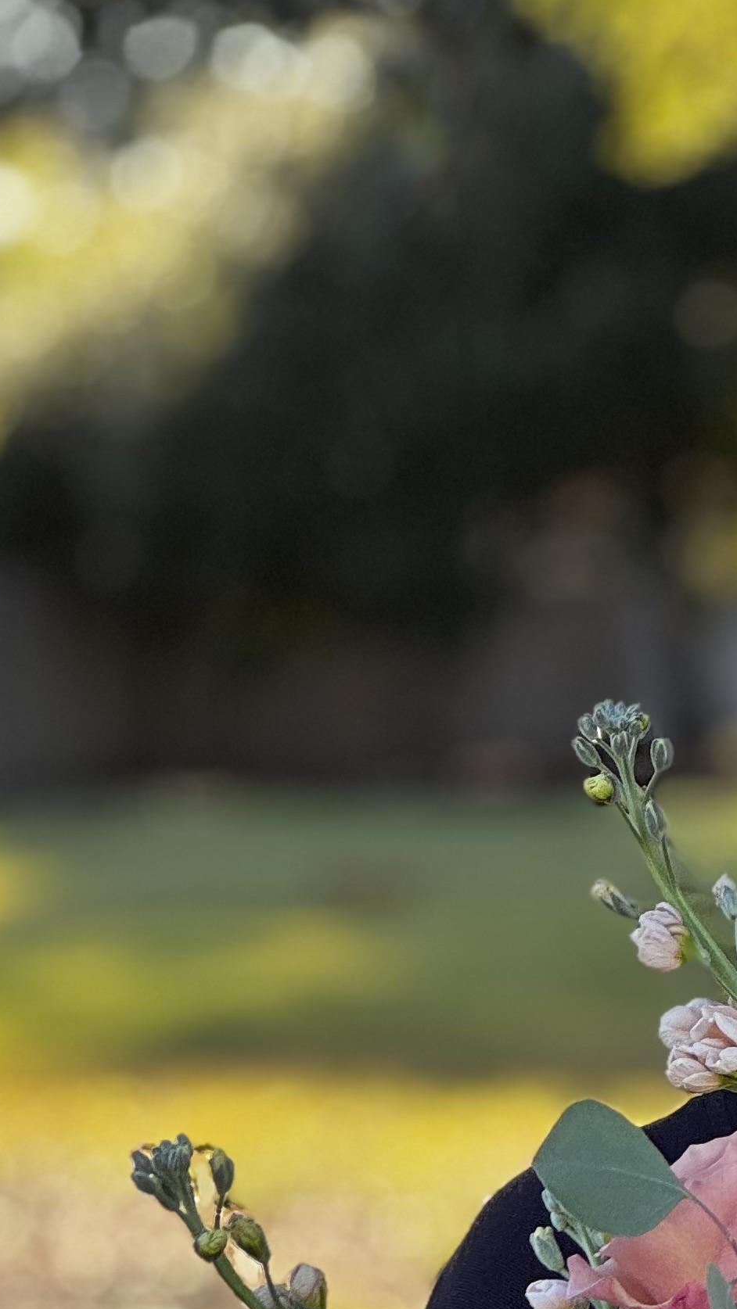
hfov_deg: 5.9
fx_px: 7016
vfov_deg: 10.6
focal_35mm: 202
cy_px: 1362
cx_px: 1145
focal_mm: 9
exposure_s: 1/99
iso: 50
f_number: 2.8
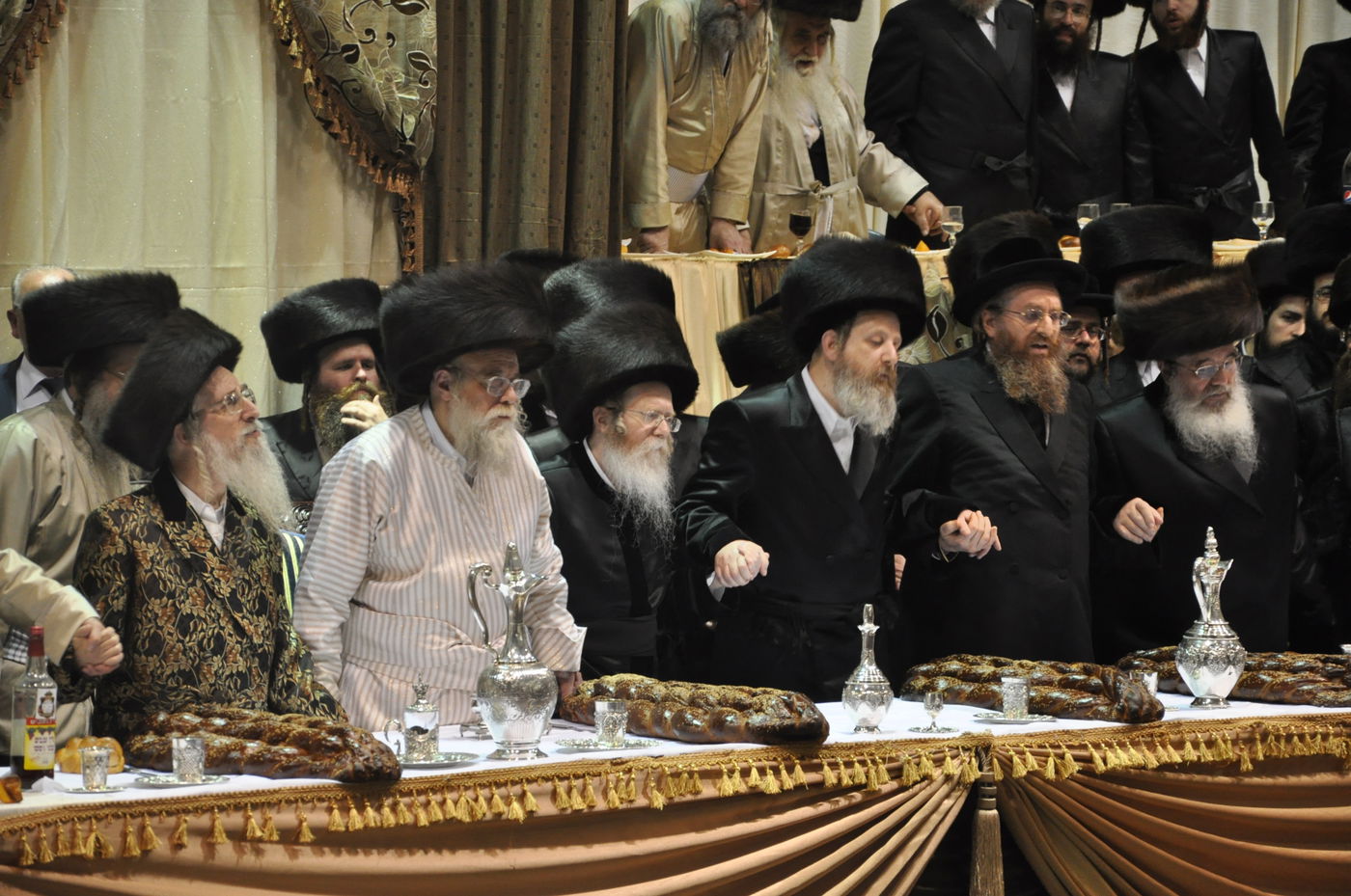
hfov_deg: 13.1
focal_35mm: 158
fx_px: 5902
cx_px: 676
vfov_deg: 8.7
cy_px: 448
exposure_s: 1/80
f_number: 5.6
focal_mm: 105
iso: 1000
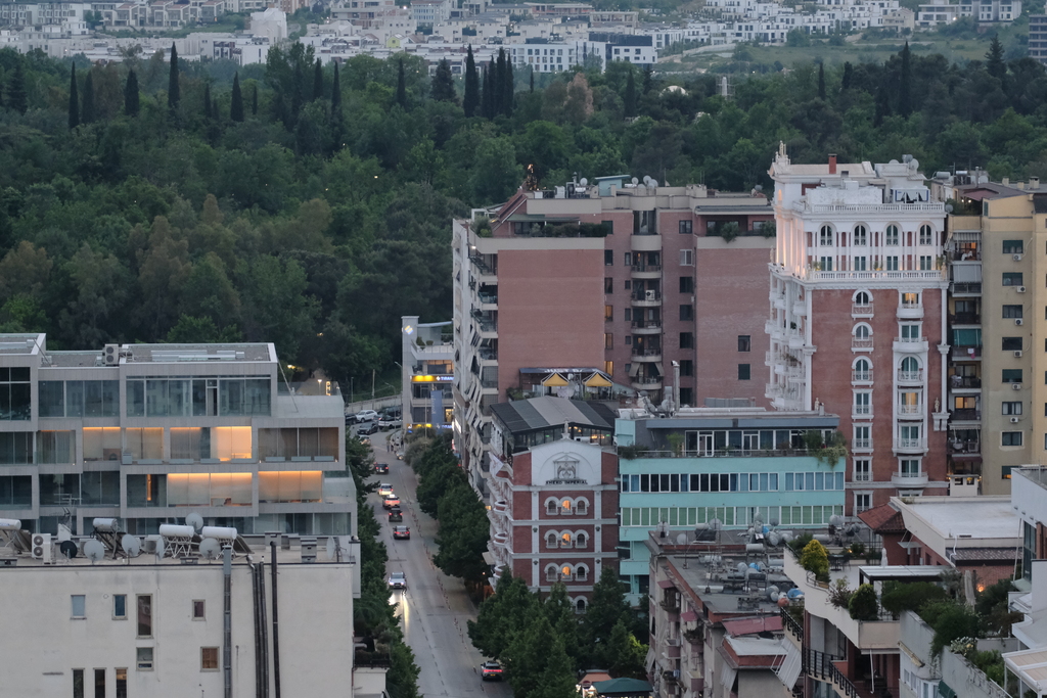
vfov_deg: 9.2
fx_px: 4363
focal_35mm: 150
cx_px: 524
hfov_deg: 13.7
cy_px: 349
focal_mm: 100
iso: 3200
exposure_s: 1/52
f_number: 5
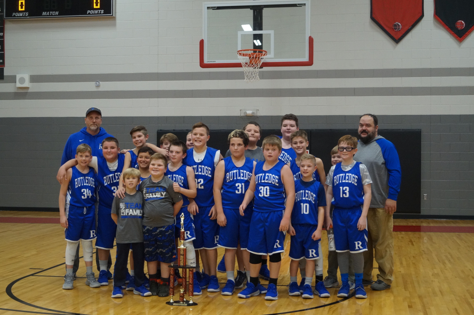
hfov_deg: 37.9
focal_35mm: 52
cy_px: 158
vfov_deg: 25.7
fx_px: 691
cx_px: 237
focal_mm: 35
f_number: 5
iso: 1250
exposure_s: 1/160
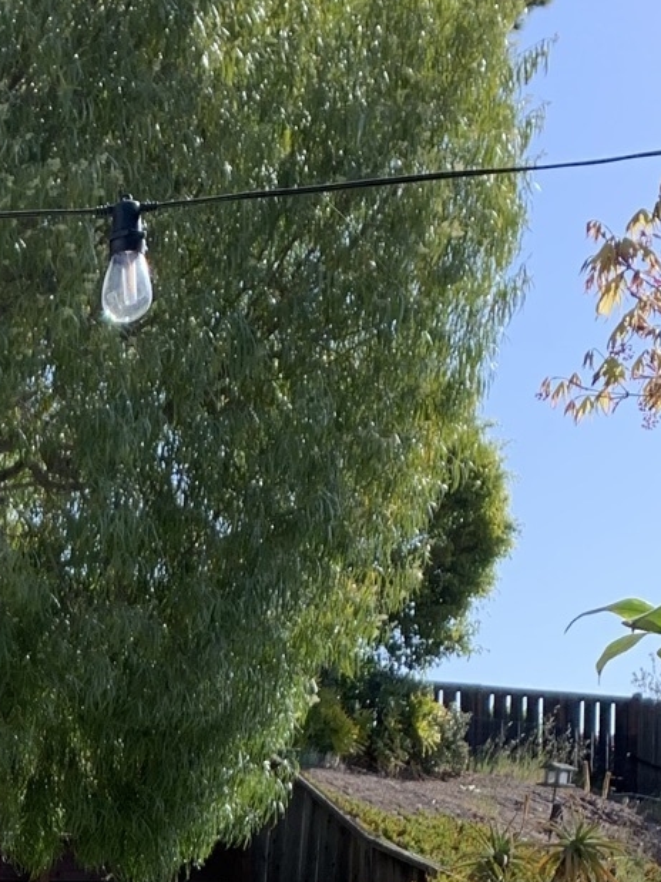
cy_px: 1126
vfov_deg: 20.8
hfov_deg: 15.8
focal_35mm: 86
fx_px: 2190
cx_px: -318
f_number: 1.8
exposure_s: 1/936
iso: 25
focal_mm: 4.25
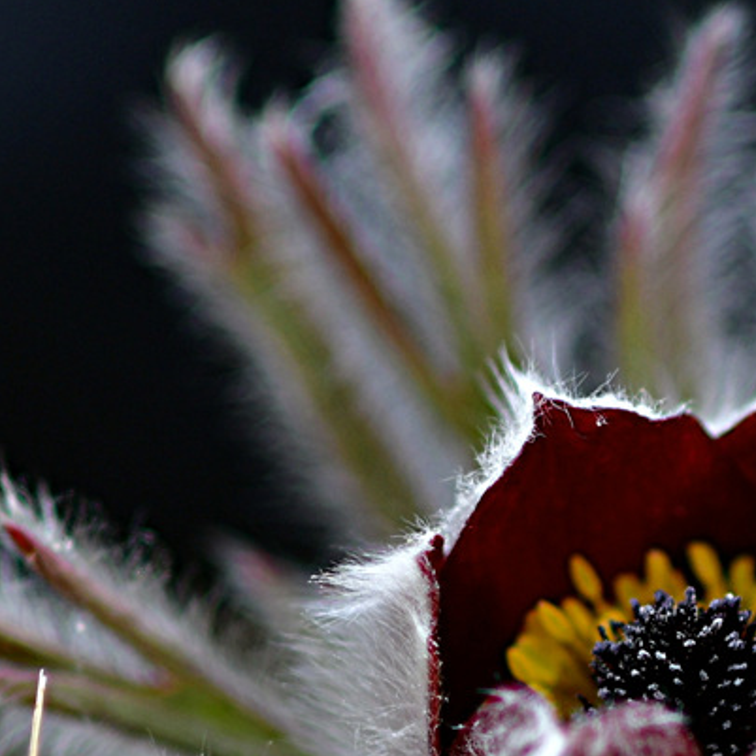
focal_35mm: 532
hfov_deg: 3.3
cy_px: 753
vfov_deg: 3.3
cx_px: 1054
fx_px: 13145
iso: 100
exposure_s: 1/1000
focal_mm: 105
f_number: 3.3
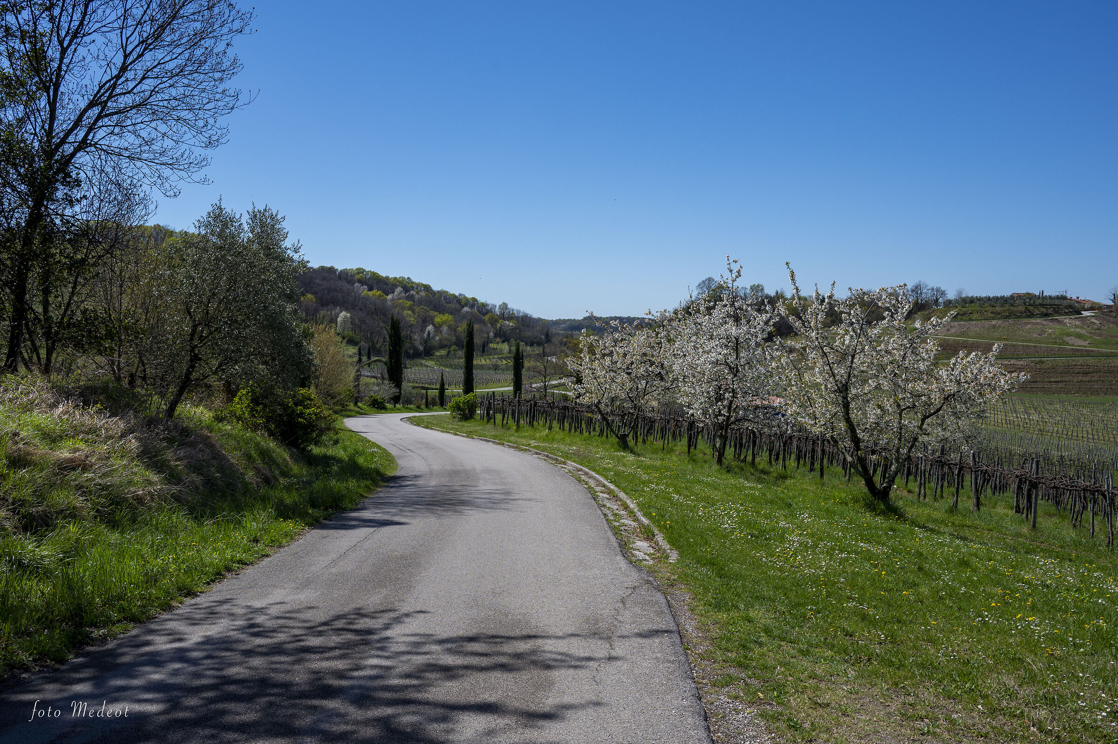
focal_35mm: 28
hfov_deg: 64.6
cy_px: 372
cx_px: 559
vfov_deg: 45.6
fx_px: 885
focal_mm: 28.5
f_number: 8
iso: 100
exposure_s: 1/800
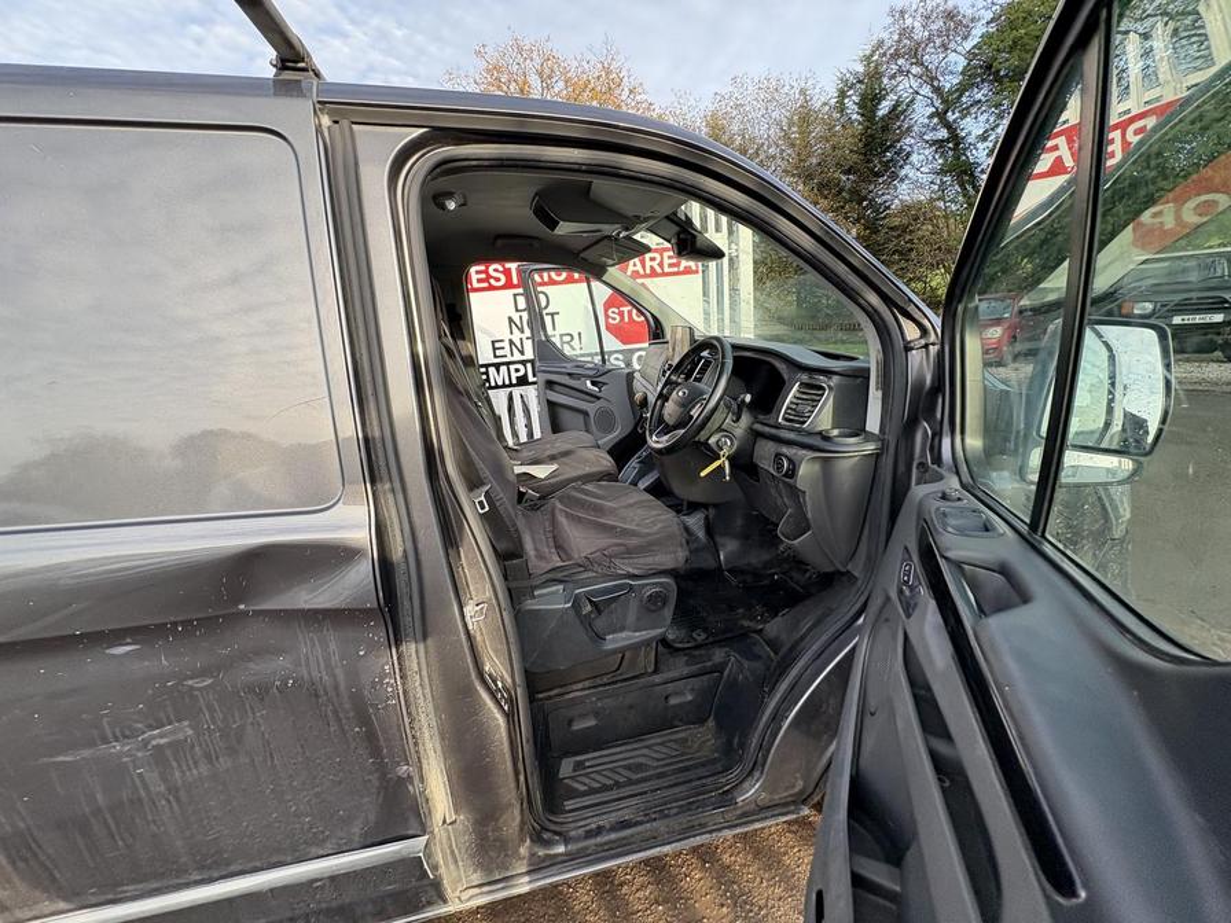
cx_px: 616
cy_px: 462
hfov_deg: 102.1
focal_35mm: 14
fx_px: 498
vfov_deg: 85.7
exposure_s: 1/137
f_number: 2.2
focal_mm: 2.22
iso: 64
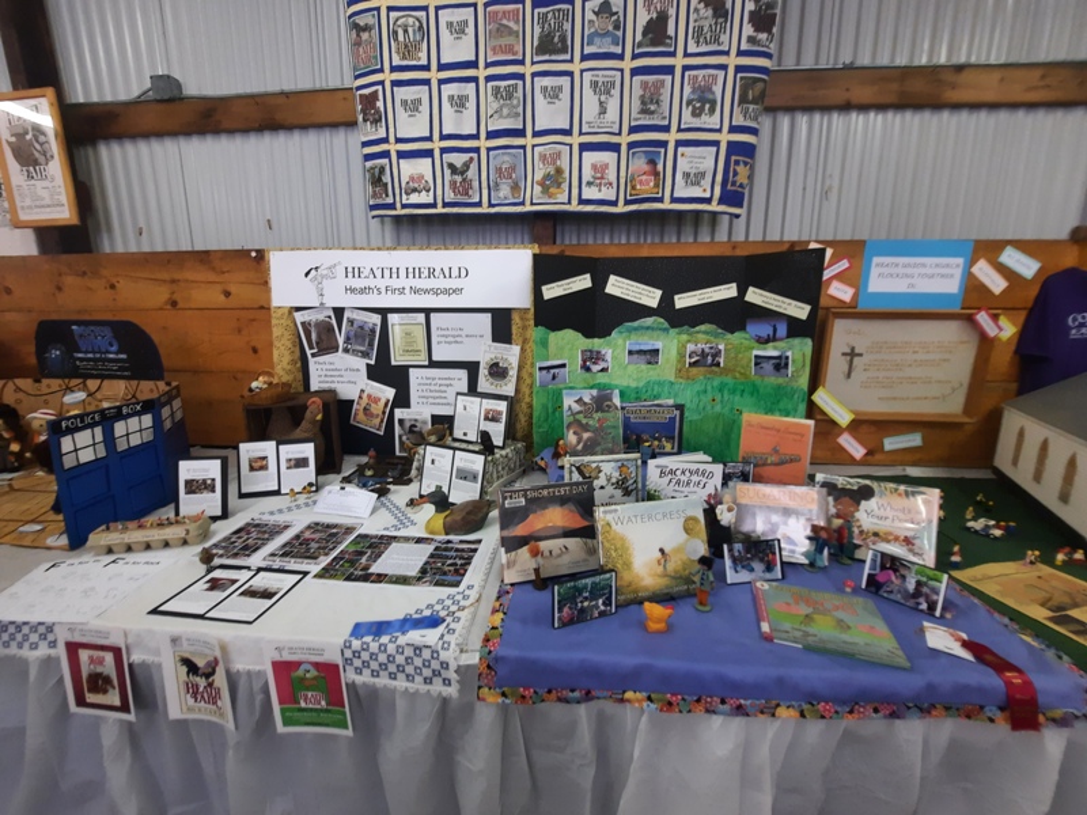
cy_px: 408
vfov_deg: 89.9
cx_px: 544
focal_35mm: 13
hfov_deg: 106.2
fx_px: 408
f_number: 2.2
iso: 125
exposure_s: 1/40
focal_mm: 1.74
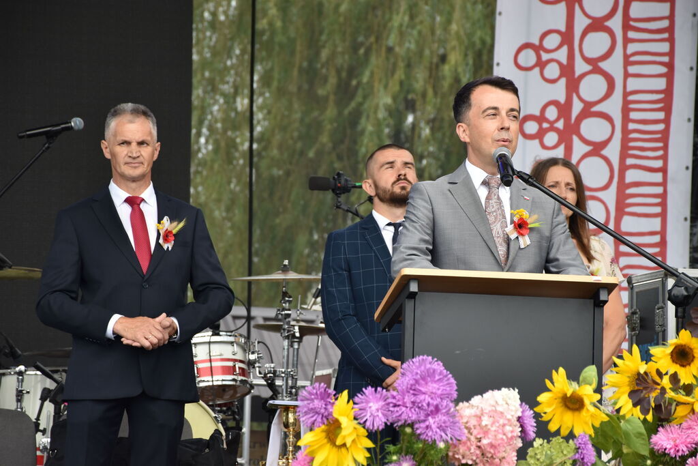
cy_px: 233
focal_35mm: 168
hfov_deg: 12.2
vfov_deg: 8.2
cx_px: 349
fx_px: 3258
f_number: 7.1
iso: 400
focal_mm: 112
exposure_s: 1/200
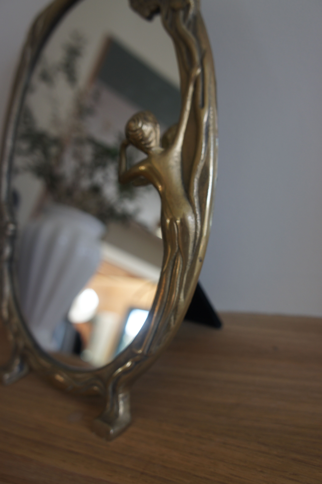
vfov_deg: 59.5
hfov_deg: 41.7
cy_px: 242
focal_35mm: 32
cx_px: 161
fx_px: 423
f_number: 5
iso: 200
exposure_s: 1/60
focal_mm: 21
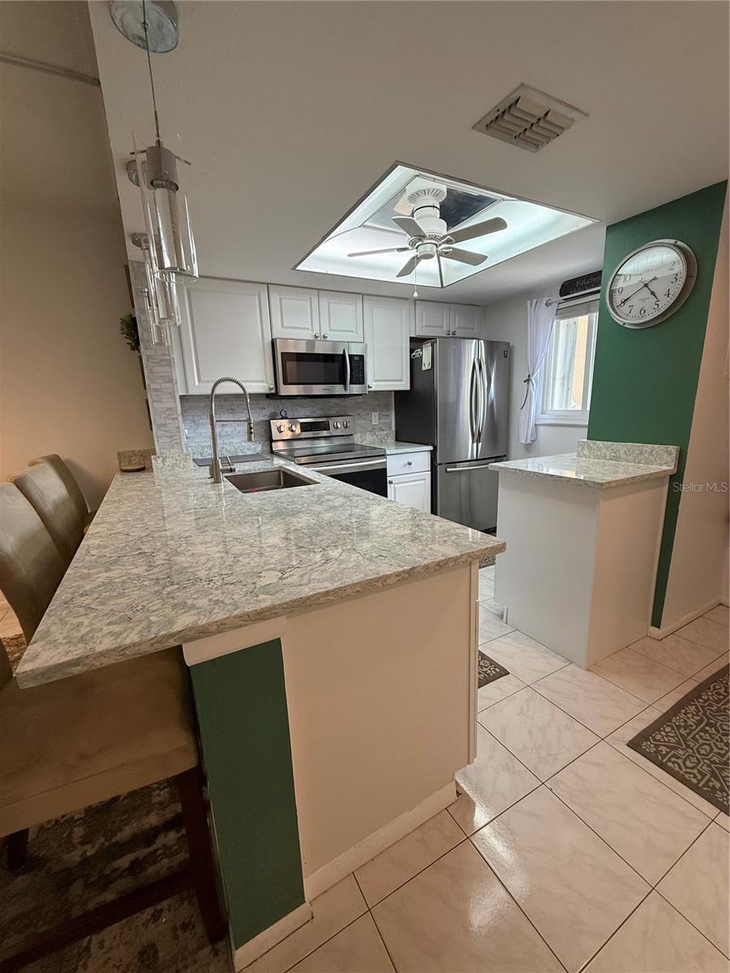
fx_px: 394
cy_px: 486
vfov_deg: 102.1
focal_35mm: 14
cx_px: 365
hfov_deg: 85.7
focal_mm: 2.22
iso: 250
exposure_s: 1/120
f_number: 2.2
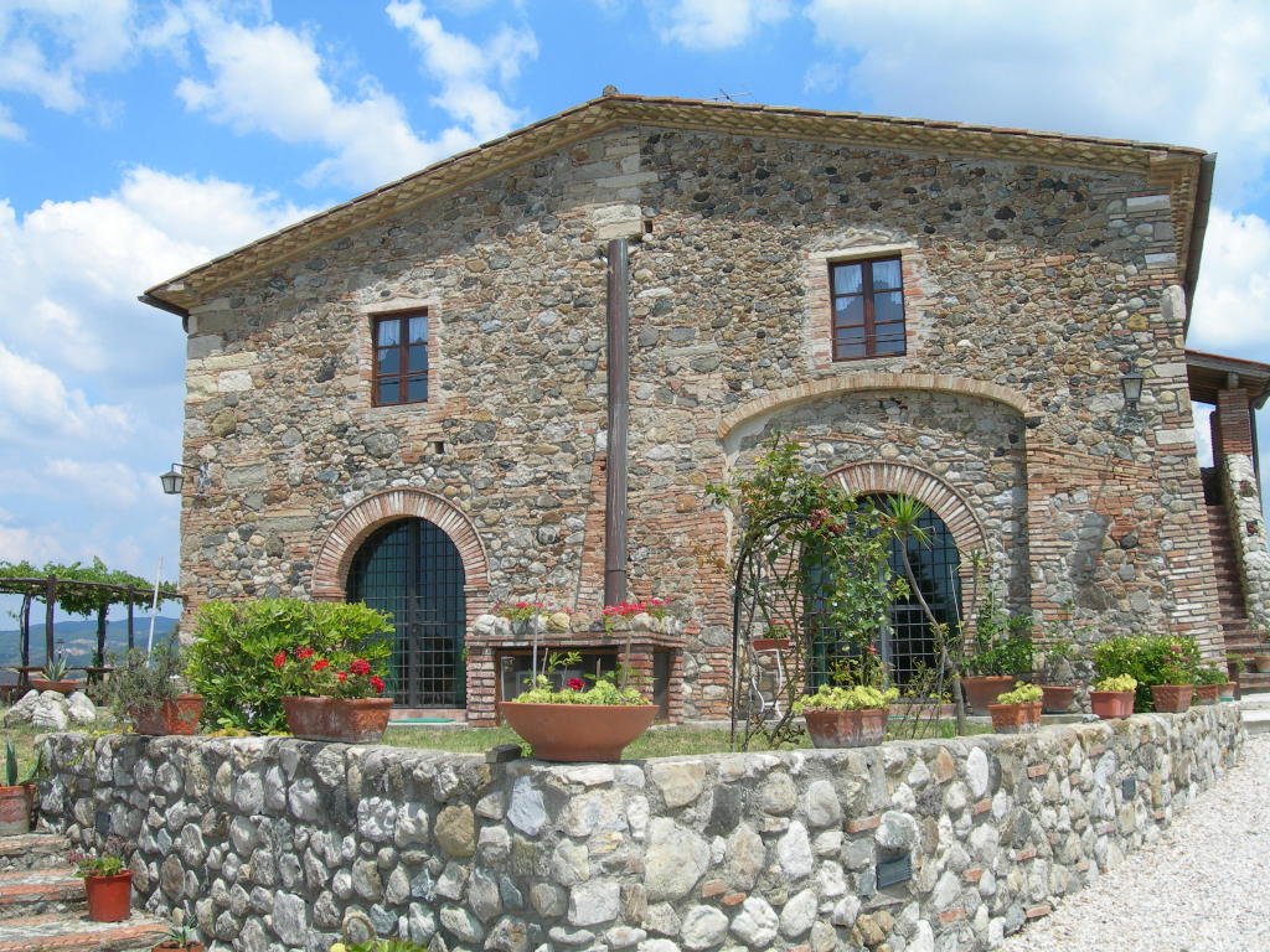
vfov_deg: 37.7
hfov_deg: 49.0
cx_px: 635
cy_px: 476
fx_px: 1394
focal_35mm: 38
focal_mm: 7.8
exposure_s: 1/440
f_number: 4.8
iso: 50
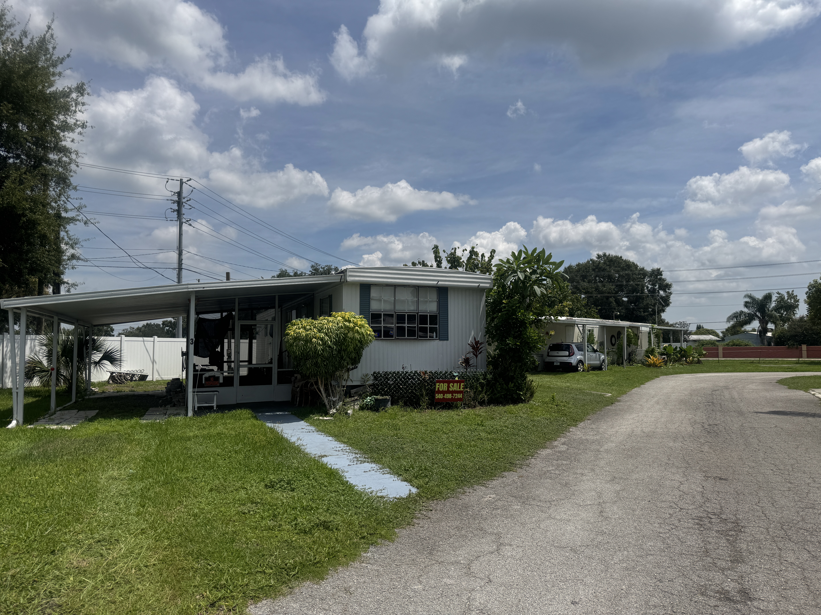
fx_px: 569
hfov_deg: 71.6
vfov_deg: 56.8
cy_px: 308
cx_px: 410
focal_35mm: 24
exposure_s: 1/7937
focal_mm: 6.76
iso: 80
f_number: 1.78
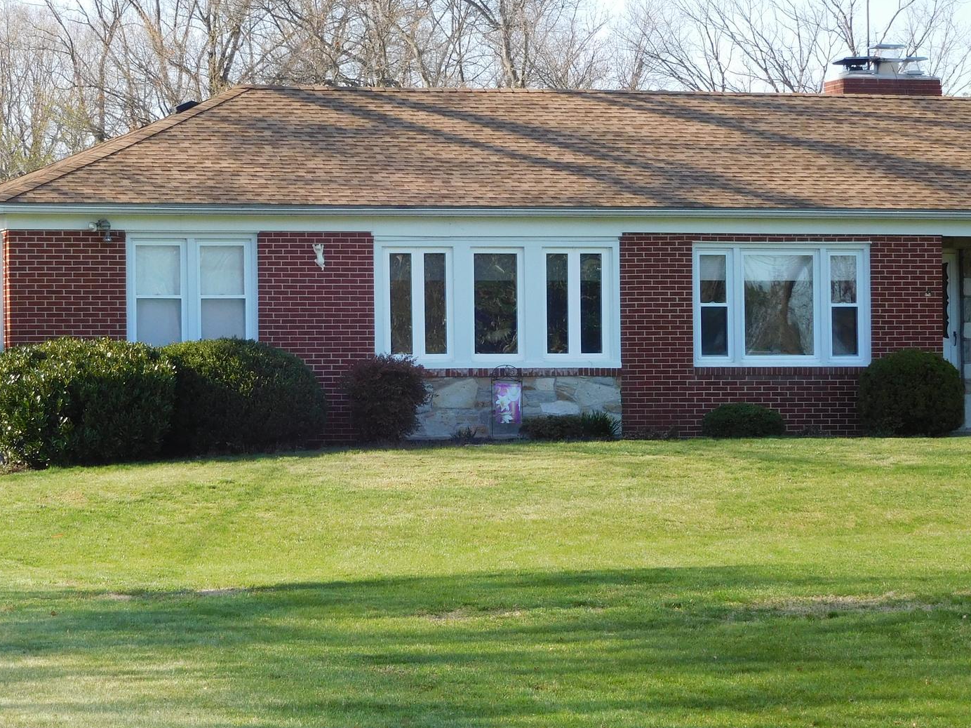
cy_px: 368
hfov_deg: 13.3
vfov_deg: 10.0
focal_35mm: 148
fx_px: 4151
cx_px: 366
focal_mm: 17.8
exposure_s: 1/250
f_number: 4.8
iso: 125
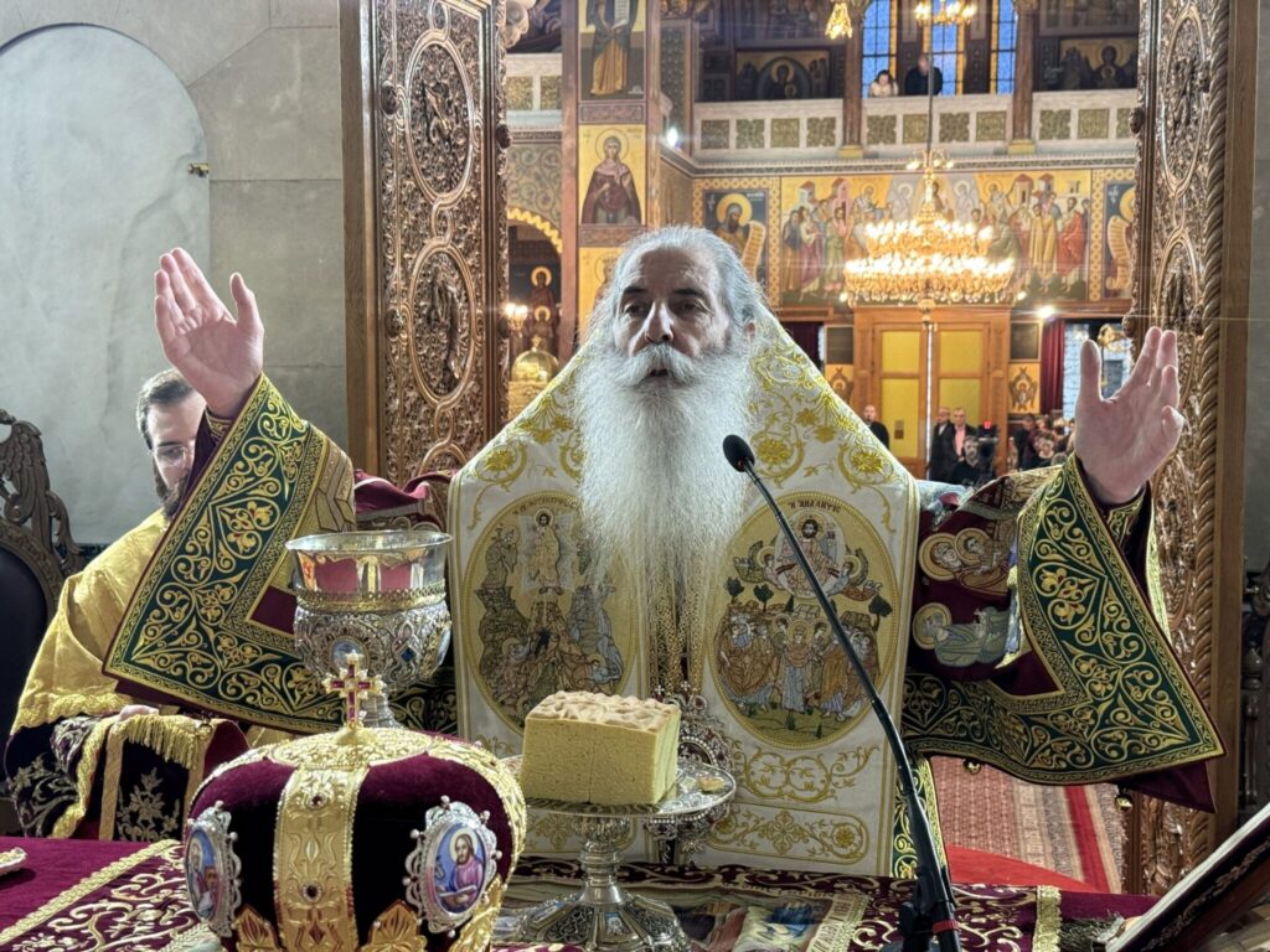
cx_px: 635
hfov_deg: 39.7
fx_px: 1761
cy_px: 476
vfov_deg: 30.3
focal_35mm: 48
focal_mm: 6.76
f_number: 1.78
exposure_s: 1/50
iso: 160
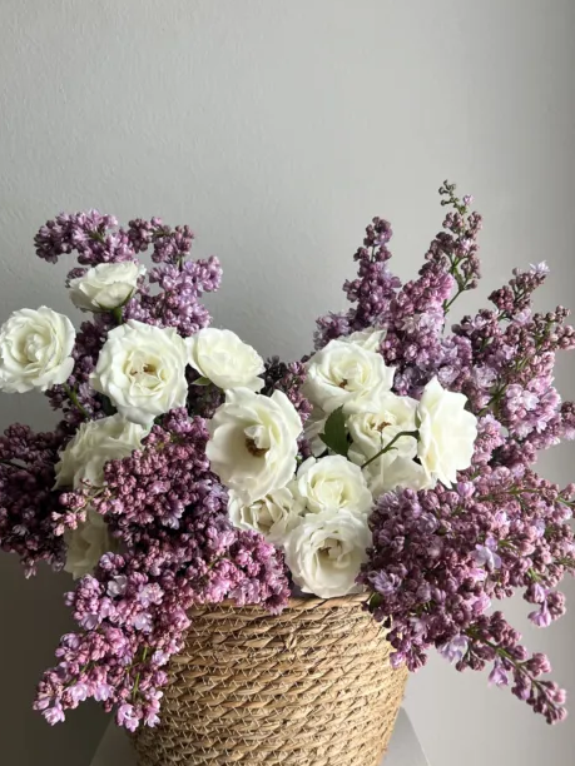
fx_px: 753
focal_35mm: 34
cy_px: 409
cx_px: 269
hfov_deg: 41.8
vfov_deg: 53.9
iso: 125
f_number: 1.5
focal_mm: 5.7
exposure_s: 1/121
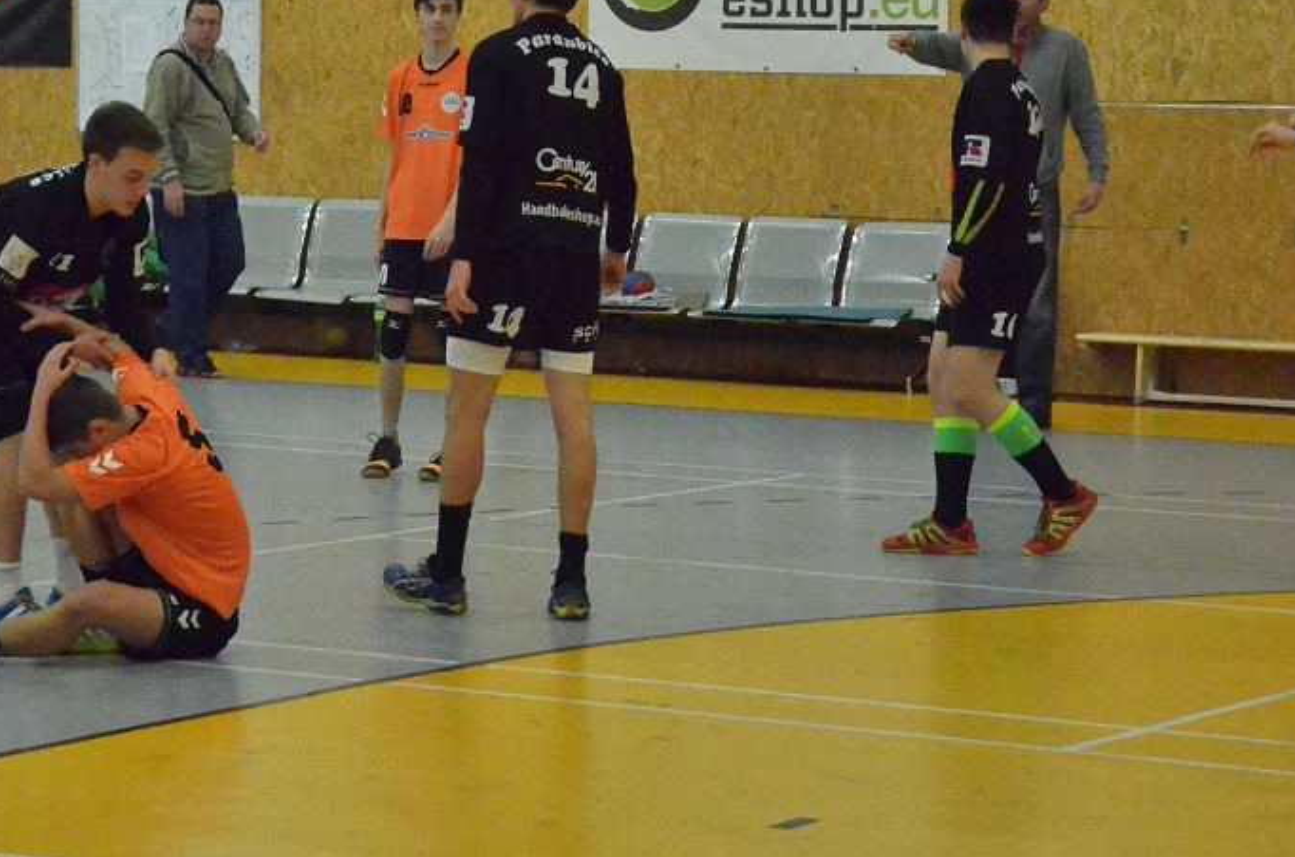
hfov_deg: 15.5
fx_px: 4736
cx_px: 399
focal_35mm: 132
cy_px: 399
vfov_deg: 10.3
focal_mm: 50
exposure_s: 1/1000
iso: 6400
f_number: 5.6
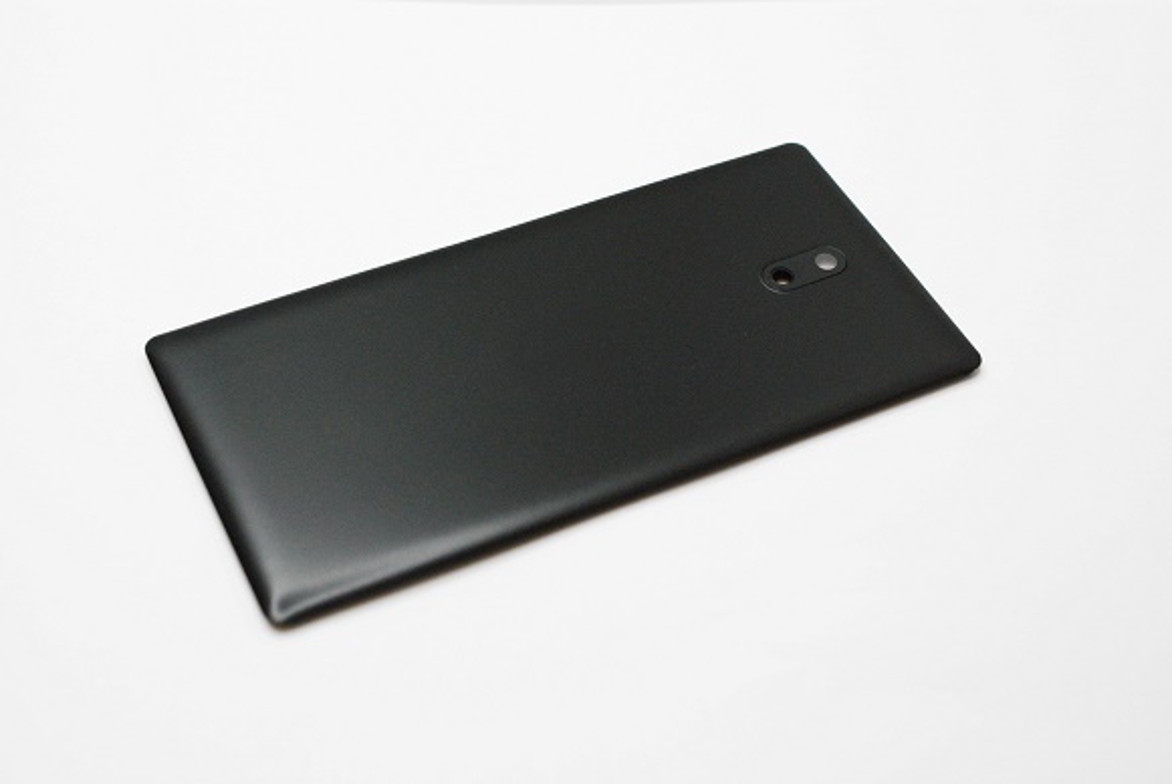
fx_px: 1711
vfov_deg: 25.8
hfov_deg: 37.8
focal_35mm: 52
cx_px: 586
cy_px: 392
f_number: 5.6
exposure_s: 1/320
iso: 1600
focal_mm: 35
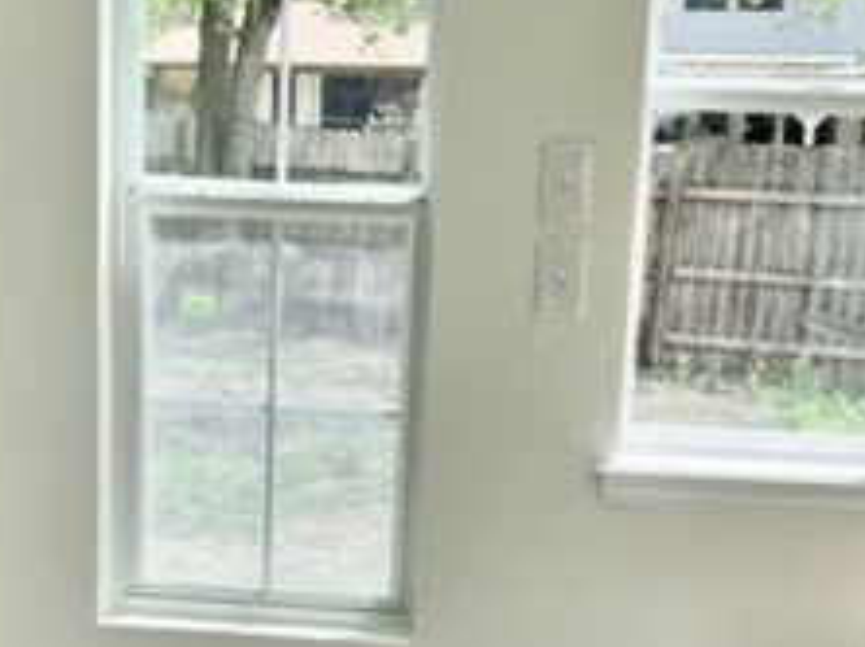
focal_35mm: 75
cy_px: 514
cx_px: 316
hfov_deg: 25.9
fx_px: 1872
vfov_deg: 19.4
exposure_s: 1/753
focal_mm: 5.7
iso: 50
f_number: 1.5
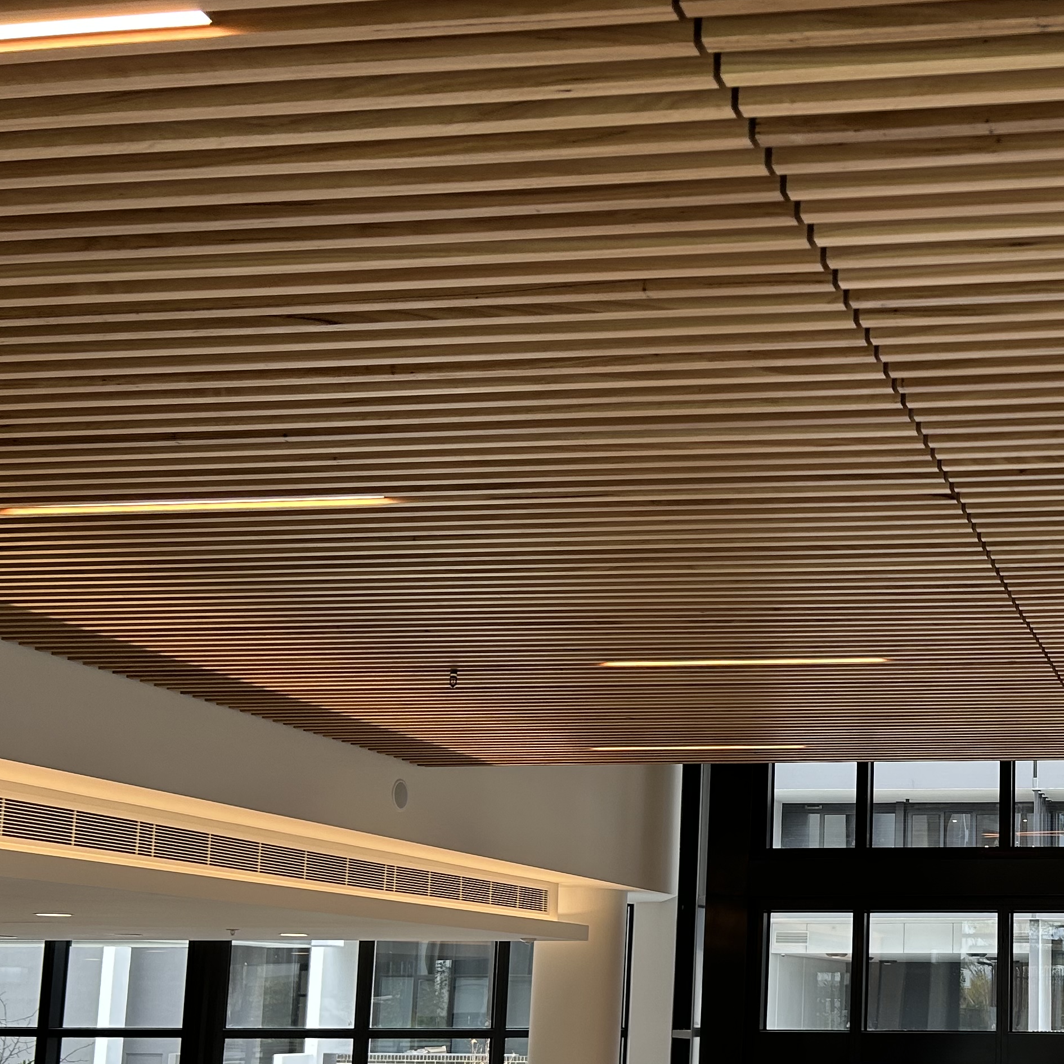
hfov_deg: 32.4
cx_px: 1022
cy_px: 796
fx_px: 1704
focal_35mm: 49
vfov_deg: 34.0
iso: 64
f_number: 1.5
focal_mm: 5.7
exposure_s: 1/102
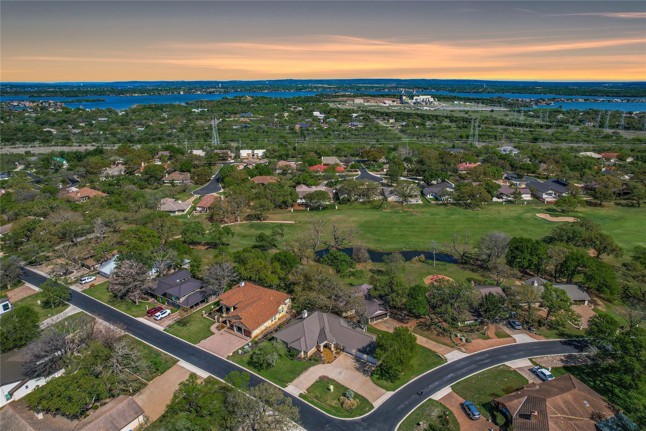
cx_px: 323
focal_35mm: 22
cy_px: 216
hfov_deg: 78.6
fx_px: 395
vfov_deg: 57.2
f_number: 2.8
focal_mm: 8.38
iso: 110
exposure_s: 1/3200
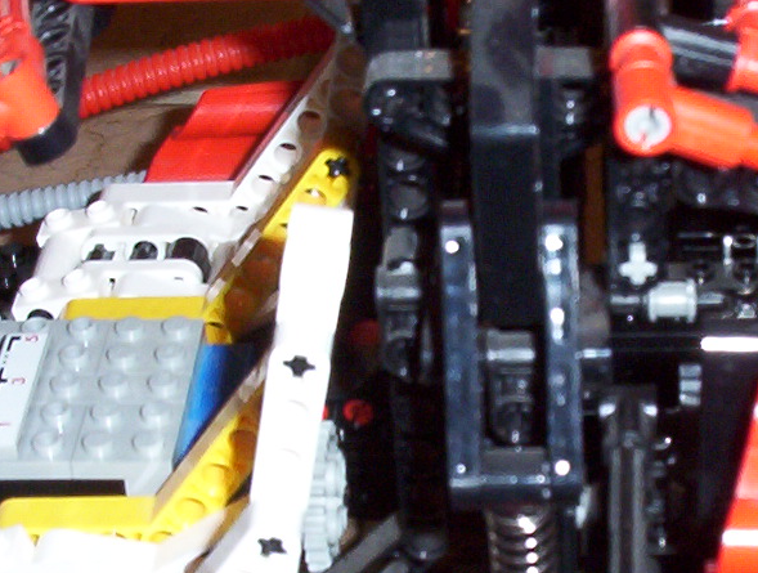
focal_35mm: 108
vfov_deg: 13.7
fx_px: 2371
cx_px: 615
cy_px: 473
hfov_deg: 18.0
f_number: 4.5
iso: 140
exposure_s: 1/30
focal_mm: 6
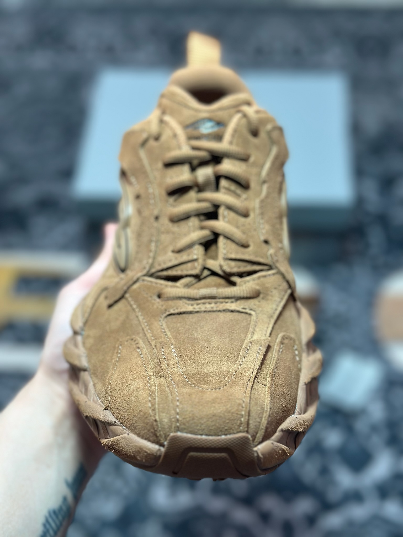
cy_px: 268
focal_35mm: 48
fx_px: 745
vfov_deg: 39.7
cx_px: 202
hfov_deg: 30.3
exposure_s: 1/272
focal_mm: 6.86
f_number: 1.78
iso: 80
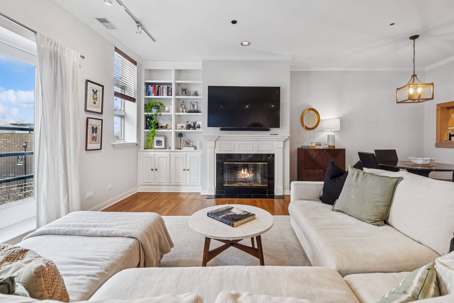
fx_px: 214
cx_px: 247
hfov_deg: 93.0
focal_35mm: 17
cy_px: 139
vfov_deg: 70.4
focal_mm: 15
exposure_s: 1/20
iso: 200
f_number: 8
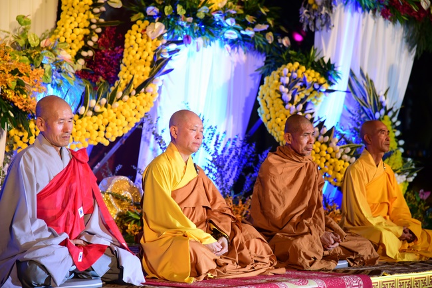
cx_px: 216
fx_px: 1441
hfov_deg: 17.1
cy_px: 144
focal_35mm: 120
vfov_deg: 11.4
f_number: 4
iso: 800
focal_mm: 120
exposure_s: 1/60
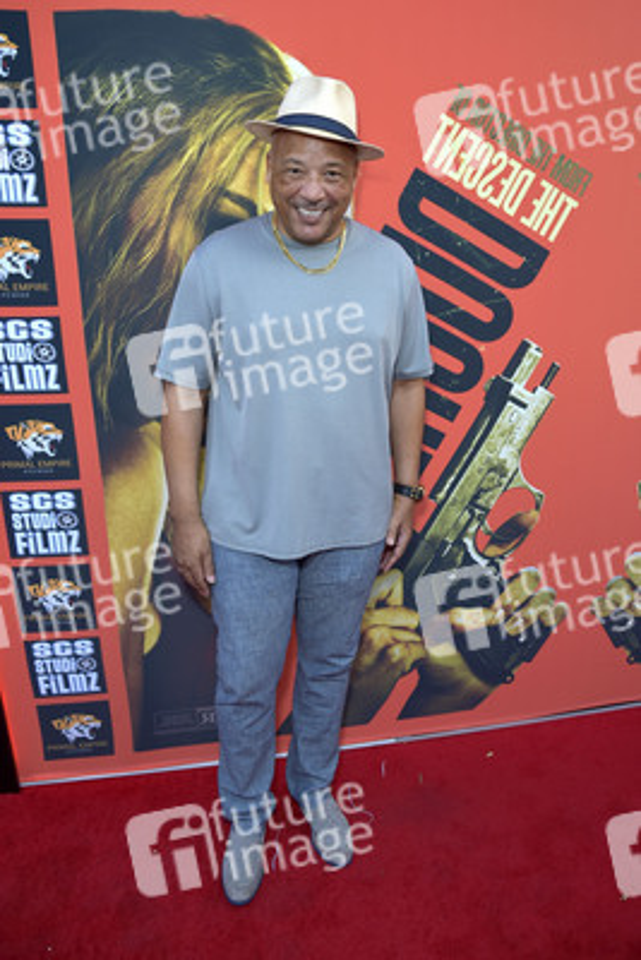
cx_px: 320
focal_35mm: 24
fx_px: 640
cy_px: 480
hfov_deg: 53.2
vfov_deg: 73.7
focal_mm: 24
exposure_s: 1/200
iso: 250
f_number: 6.3
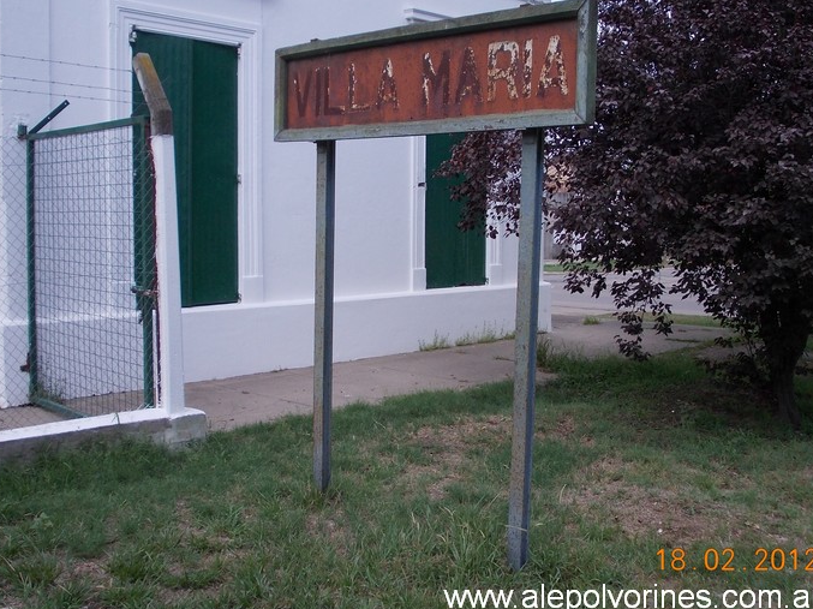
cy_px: 297
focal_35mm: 43
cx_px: 406
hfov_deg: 43.9
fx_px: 1009
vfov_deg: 33.6
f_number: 6.2
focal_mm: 5.3
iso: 80
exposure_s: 1/160
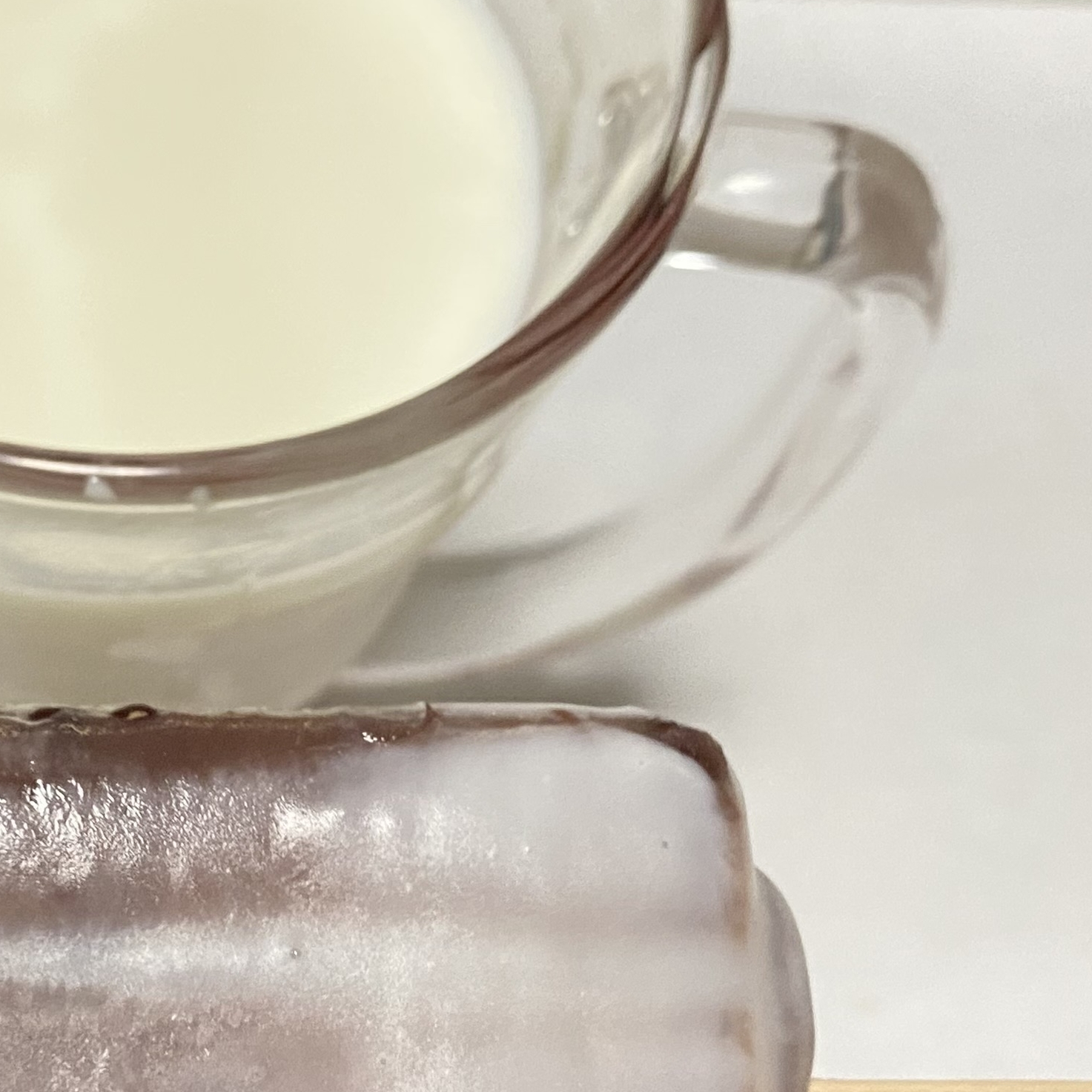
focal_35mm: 60
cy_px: 680
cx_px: 99
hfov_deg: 27.5
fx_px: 2141
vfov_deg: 28.5
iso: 200
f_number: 1.8
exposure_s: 1/50
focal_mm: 4.25
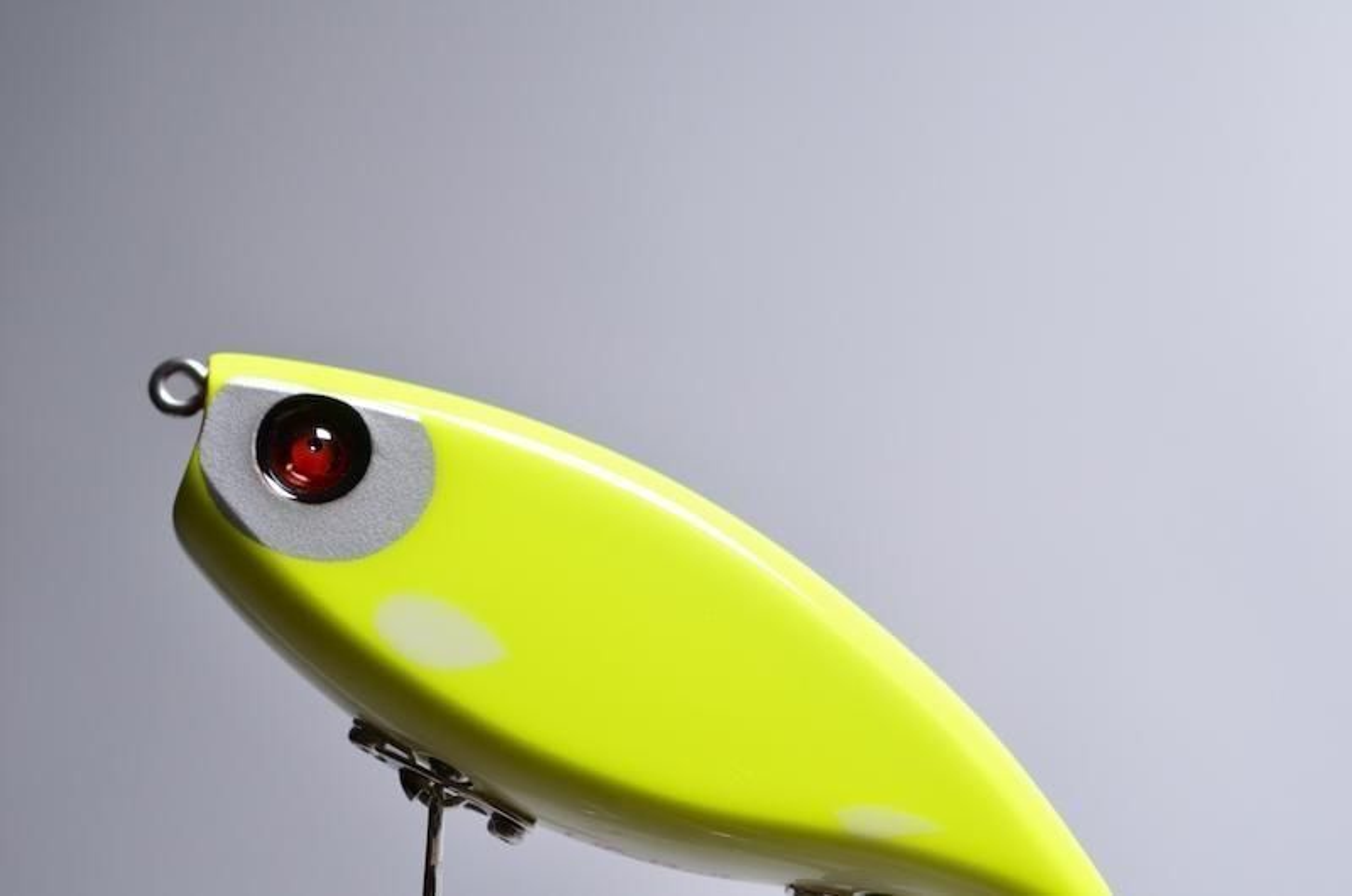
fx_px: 2249
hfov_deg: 33.5
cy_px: 448
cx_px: 676
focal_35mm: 60
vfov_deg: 22.5
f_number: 6.3
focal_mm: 40
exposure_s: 1/160
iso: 800
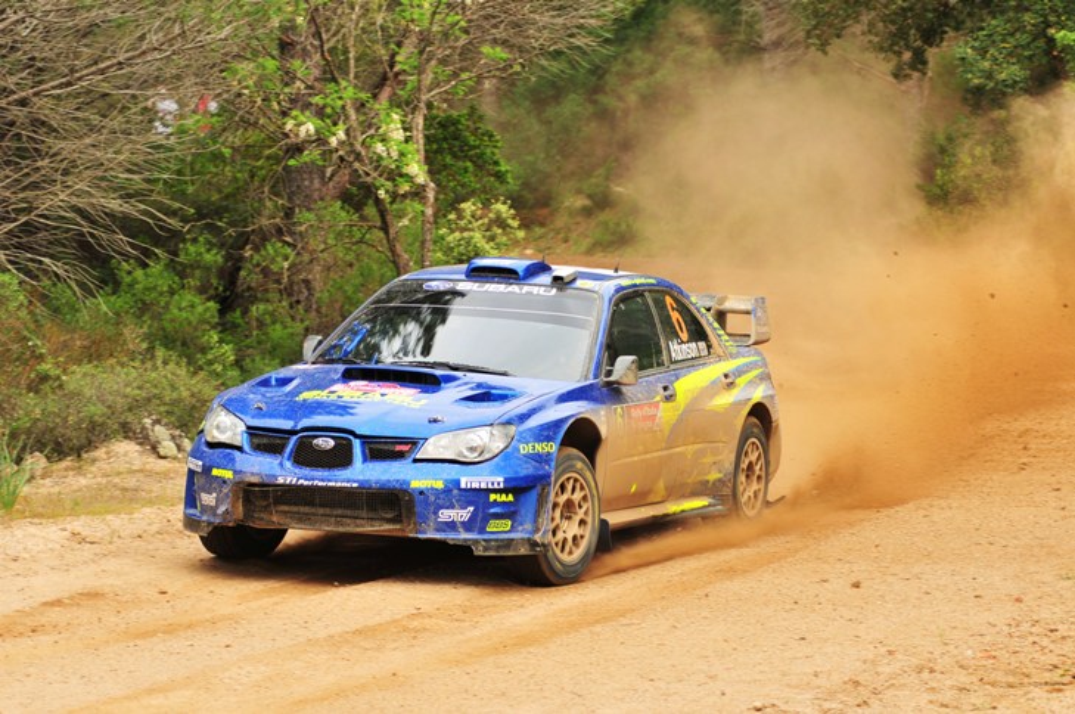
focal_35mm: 120
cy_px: 357
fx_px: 3579
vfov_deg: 11.4
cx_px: 538
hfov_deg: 17.1
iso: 200
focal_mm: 80
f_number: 4.5
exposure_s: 1/500
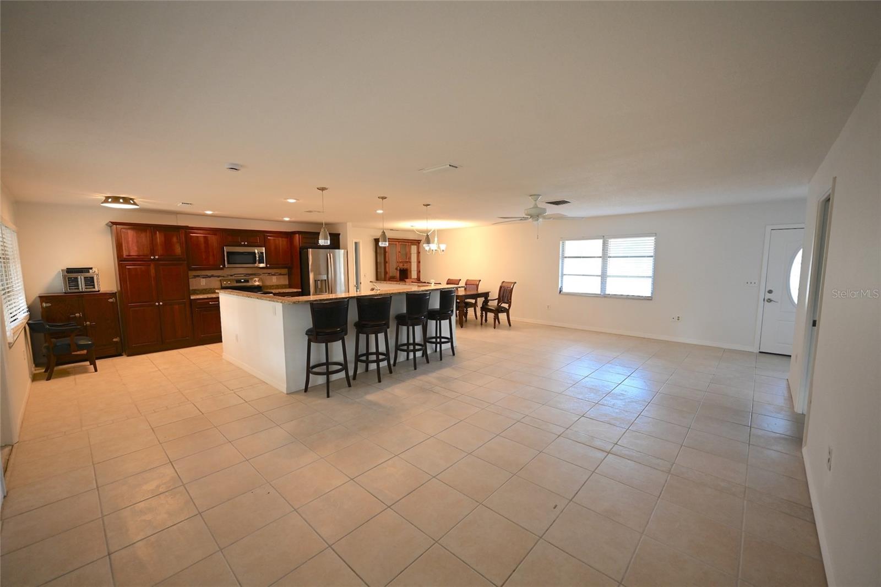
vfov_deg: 81.2
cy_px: 294
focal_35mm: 14
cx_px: 440
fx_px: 343
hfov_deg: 104.3
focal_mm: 14
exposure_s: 1/125
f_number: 2.8
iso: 560
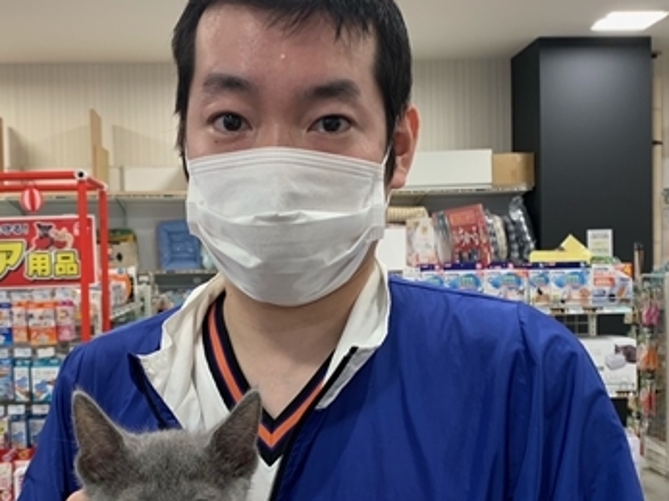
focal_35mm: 45
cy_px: 304
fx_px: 869
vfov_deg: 32.1
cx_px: 308
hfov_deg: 42.1
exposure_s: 1/50
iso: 50
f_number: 1.8
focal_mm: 4.25
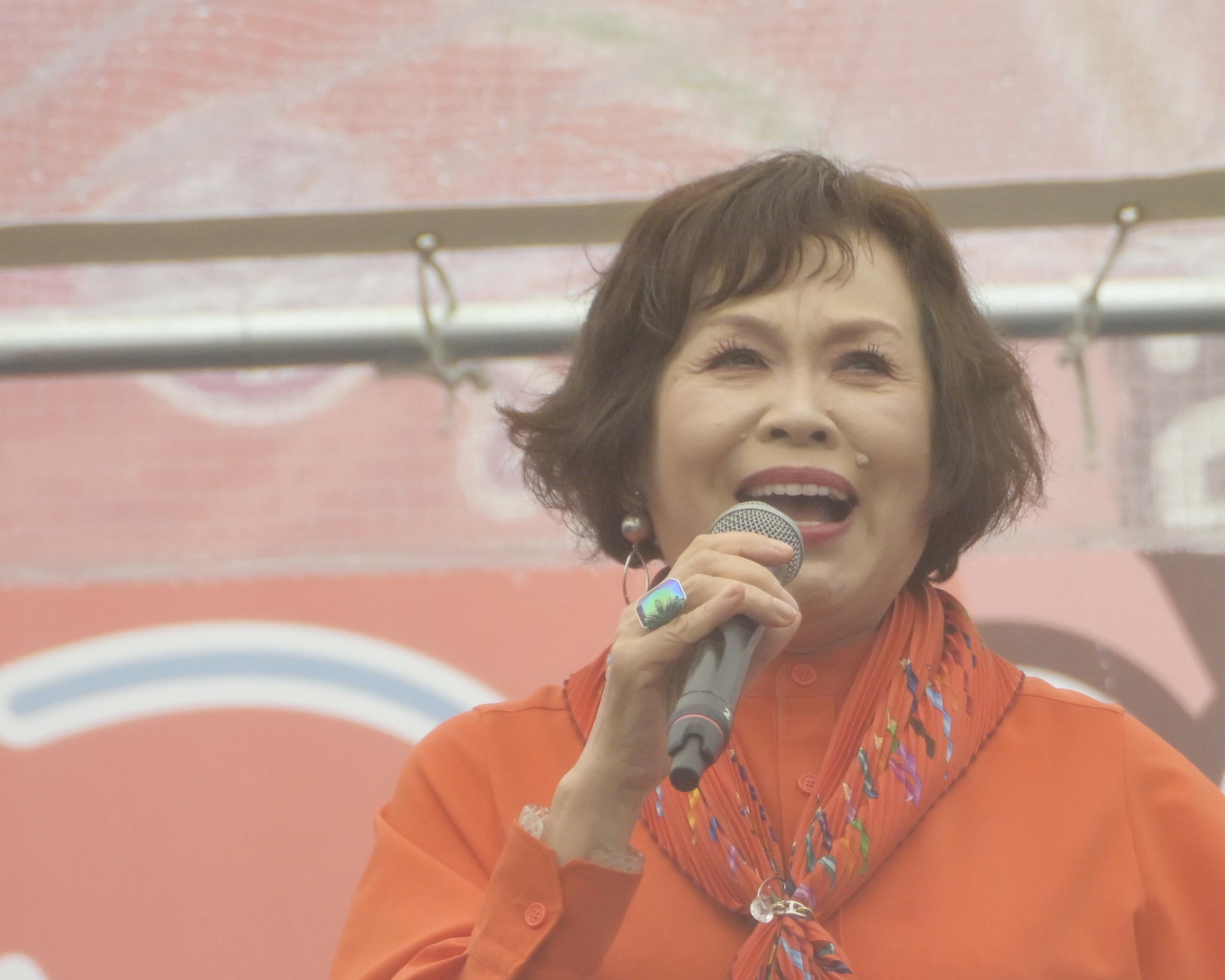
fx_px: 22766
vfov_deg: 2.5
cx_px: 1043
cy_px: 770
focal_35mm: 628
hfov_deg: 3.1
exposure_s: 1/640
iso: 800
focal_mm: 200
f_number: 5.6
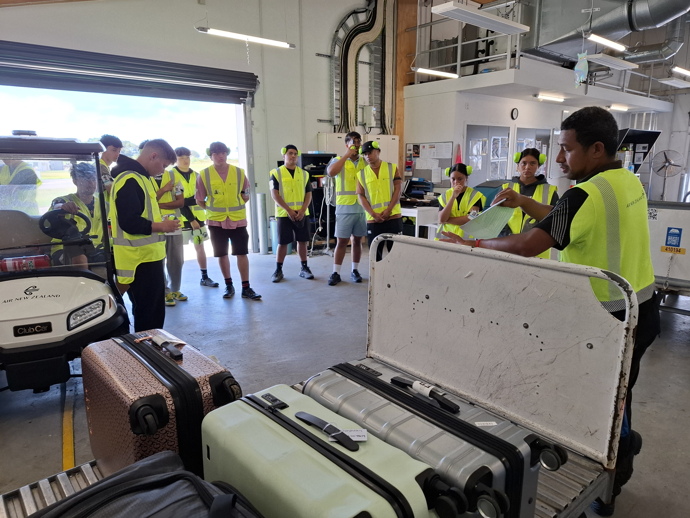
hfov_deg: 73.9
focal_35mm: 23
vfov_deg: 58.9
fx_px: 458
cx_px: 345
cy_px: 259
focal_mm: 5.54
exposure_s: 1/120
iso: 64
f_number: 1.8
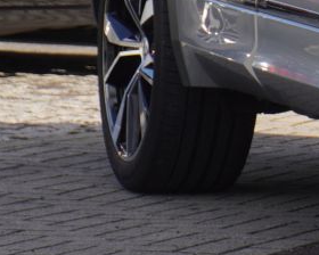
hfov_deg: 4.9
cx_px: 853
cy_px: -94
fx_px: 3566
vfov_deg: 4.1
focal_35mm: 378
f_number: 6.7
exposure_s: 1/125
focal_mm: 47
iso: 100
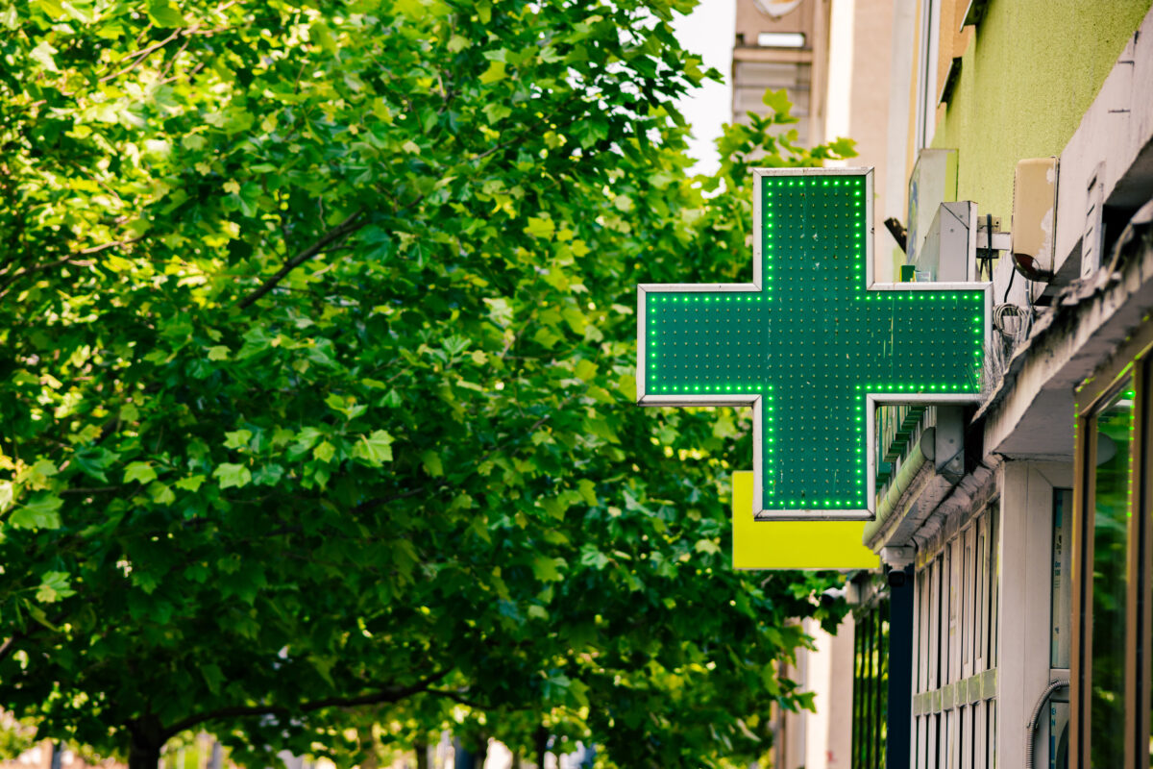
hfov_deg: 11.8
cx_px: 576
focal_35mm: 174
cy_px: 384
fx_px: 5572
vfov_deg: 7.9
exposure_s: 1/320
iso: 100
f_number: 4.8
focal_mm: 116
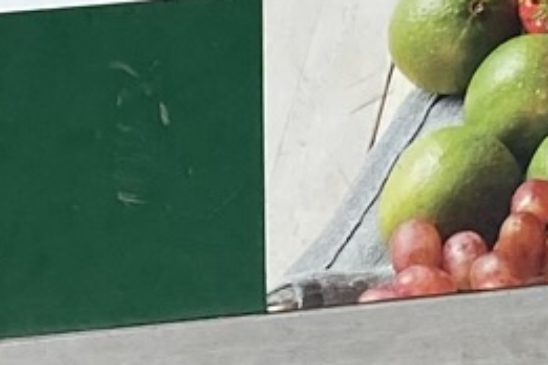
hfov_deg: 9.7
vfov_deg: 6.1
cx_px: 808
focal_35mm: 207
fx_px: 3151
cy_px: -717
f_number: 1.8
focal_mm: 4.25
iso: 32
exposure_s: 1/5236
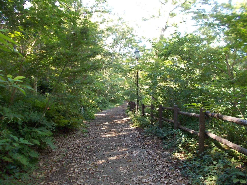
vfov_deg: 53.1
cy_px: 92
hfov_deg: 67.3
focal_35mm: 26
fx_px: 186
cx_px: 124
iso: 140
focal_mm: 4.6
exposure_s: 1/25
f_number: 3.2
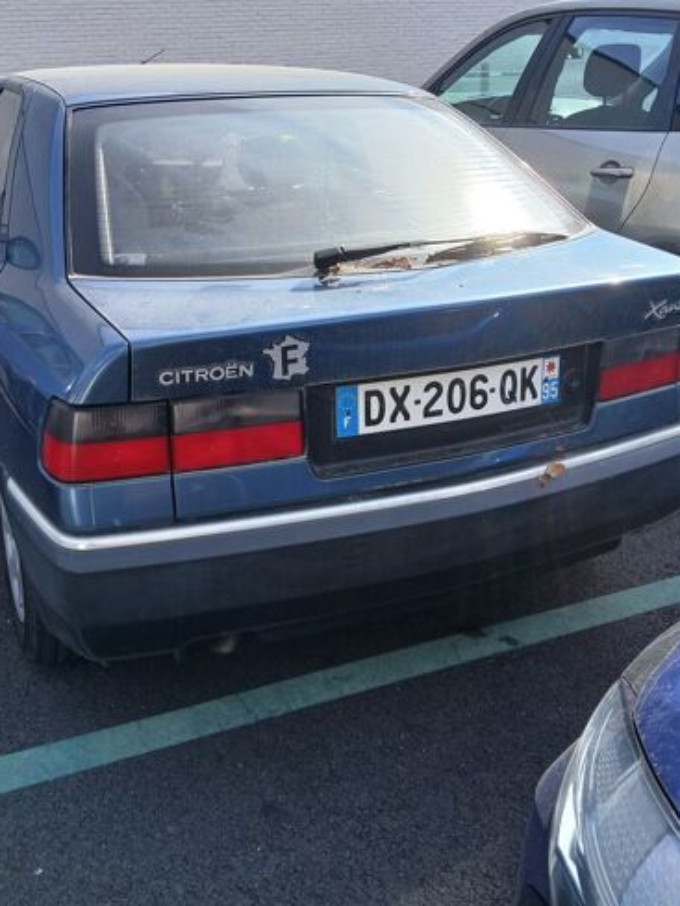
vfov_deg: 53.7
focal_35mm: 34
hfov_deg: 41.8
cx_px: 304
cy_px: 376
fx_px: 890
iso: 20
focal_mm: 3.98
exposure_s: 1/235
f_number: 1.8
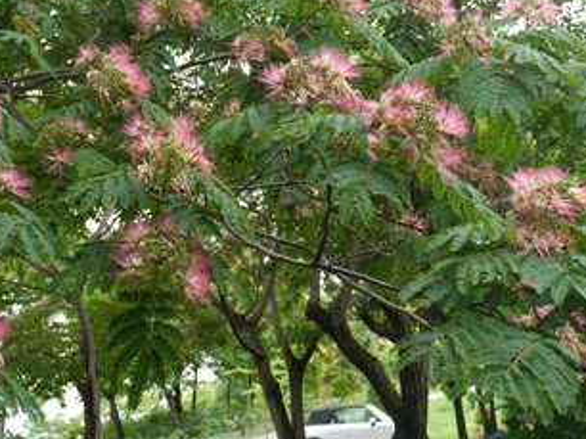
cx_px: 262
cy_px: 148
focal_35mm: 41
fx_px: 694
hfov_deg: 45.7
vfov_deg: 34.8
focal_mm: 14
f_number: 4
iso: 100
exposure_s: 1/125
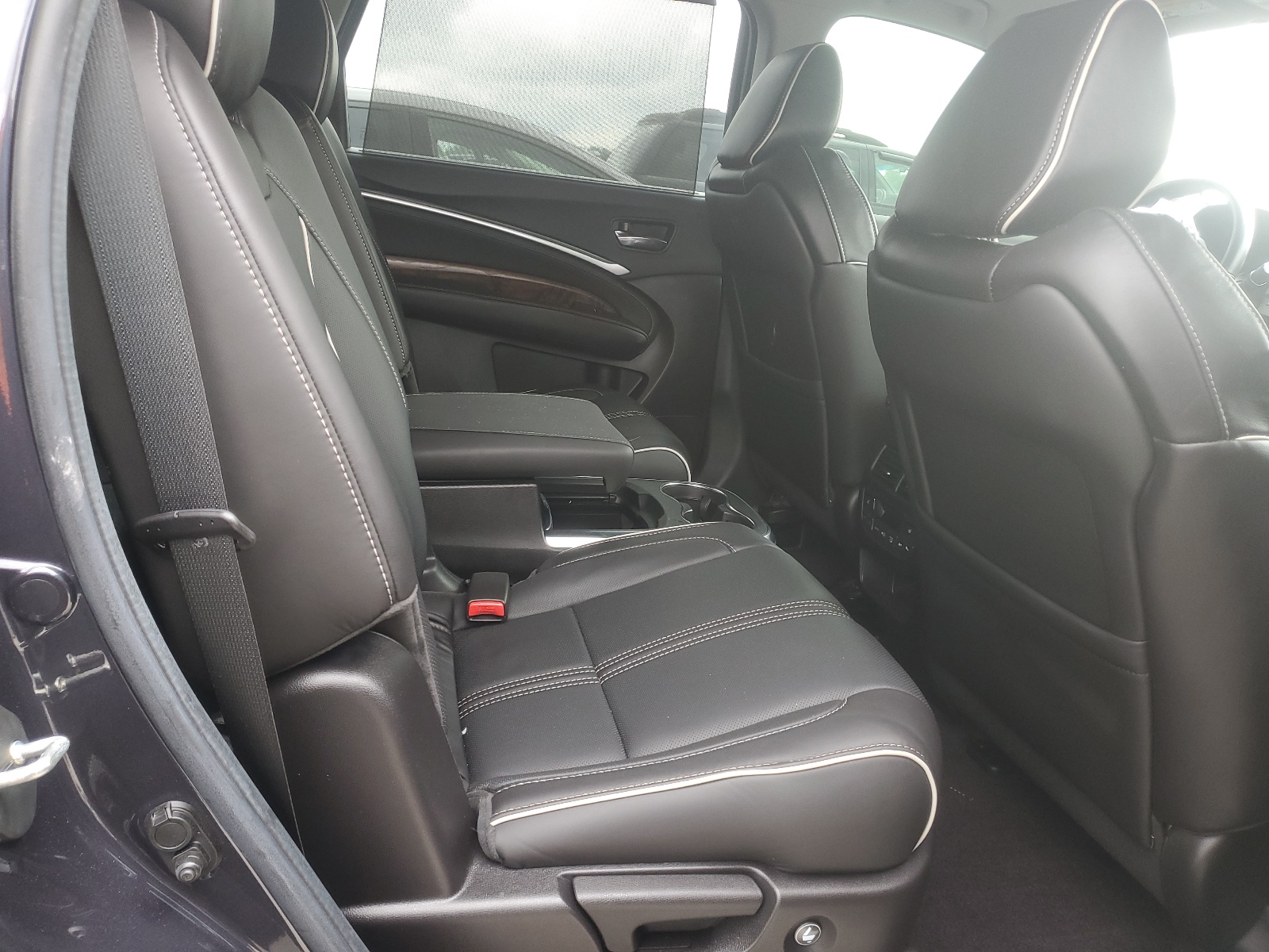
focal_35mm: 26
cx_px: 634
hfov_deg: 67.3
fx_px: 953
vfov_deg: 53.1
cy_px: 476
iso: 67
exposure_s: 1/60.2
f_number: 1.5
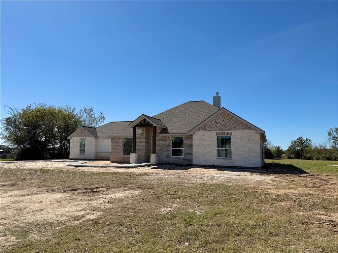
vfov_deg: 56.8
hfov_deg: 71.6
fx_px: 234
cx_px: 169
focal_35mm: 24
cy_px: 126
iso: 80
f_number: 1.78
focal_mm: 6.76
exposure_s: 1/5714
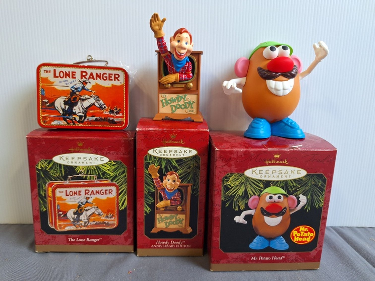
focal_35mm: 23
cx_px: 188
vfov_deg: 58.9
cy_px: 140
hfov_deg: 73.9
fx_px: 249
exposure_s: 1/40
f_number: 1.8
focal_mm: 5.54
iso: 125
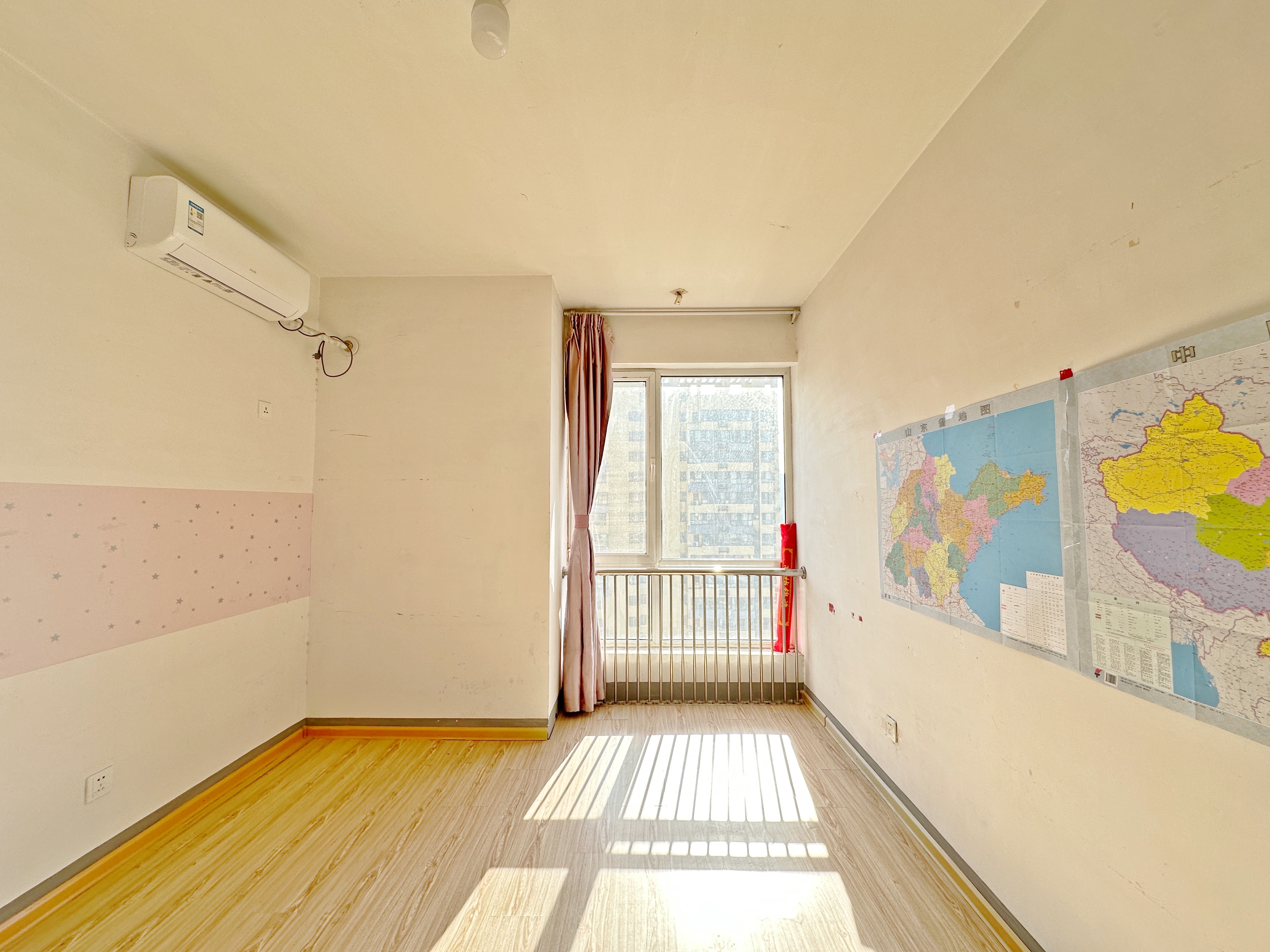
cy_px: 476
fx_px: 514
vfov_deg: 85.7
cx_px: 635
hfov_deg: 102.1
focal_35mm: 14
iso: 40
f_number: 2.2
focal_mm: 2.22
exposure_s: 1/235
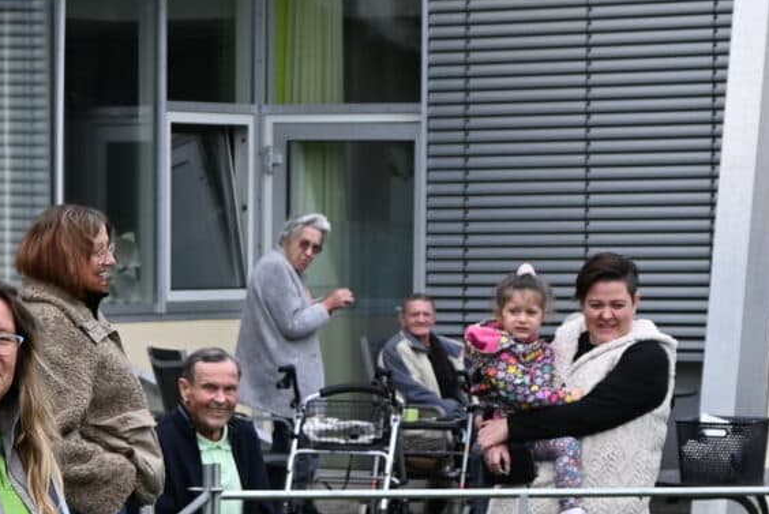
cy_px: 699
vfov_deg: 7.3
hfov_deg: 11.0
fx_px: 3976
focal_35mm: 186
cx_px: 305
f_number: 5
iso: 200
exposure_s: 1/250
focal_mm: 41
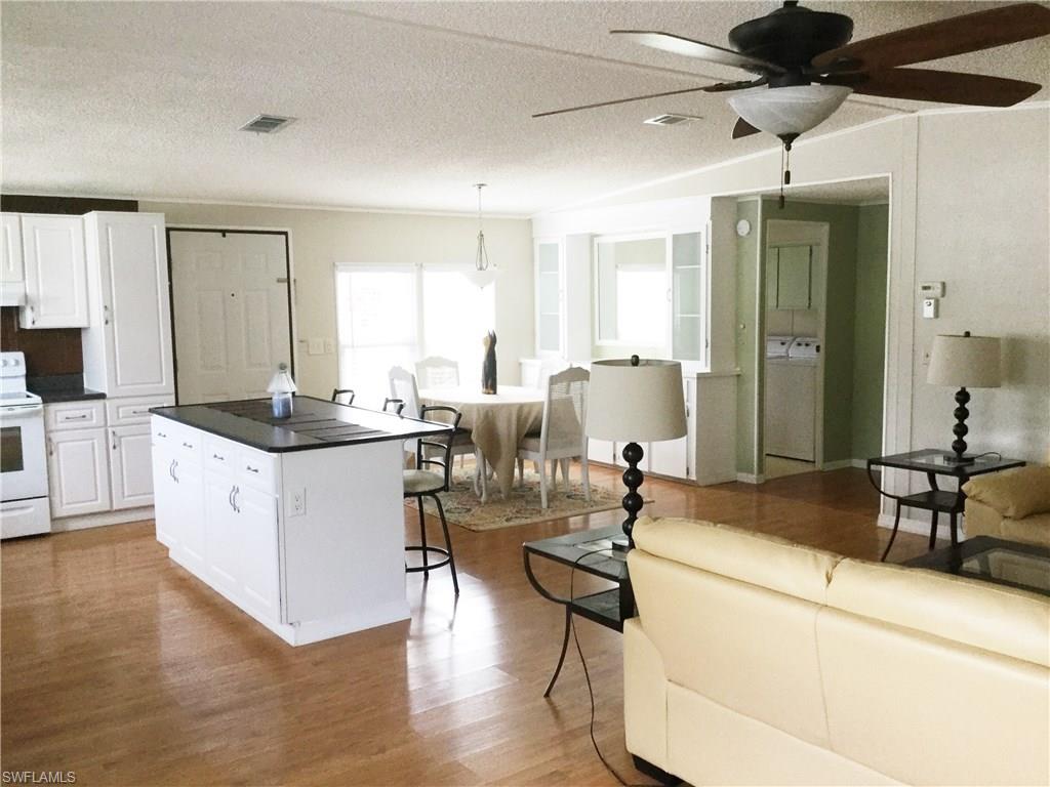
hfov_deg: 58.4
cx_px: 525
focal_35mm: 31
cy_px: 394
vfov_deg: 45.4
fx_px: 940
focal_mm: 3.3
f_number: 2.4
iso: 40
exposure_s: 1/30
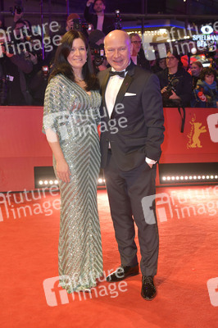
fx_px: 455
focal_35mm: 50
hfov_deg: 26.9
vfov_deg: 39.6
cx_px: 109
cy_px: 164
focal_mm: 50
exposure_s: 1/200
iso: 1600
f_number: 5.6
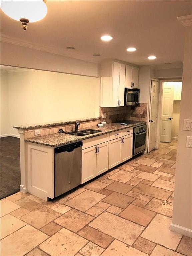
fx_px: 207
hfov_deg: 49.7
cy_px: 128
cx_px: 96
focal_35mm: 28
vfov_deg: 63.4
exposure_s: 1/15
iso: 64
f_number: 1.8
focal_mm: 3.99
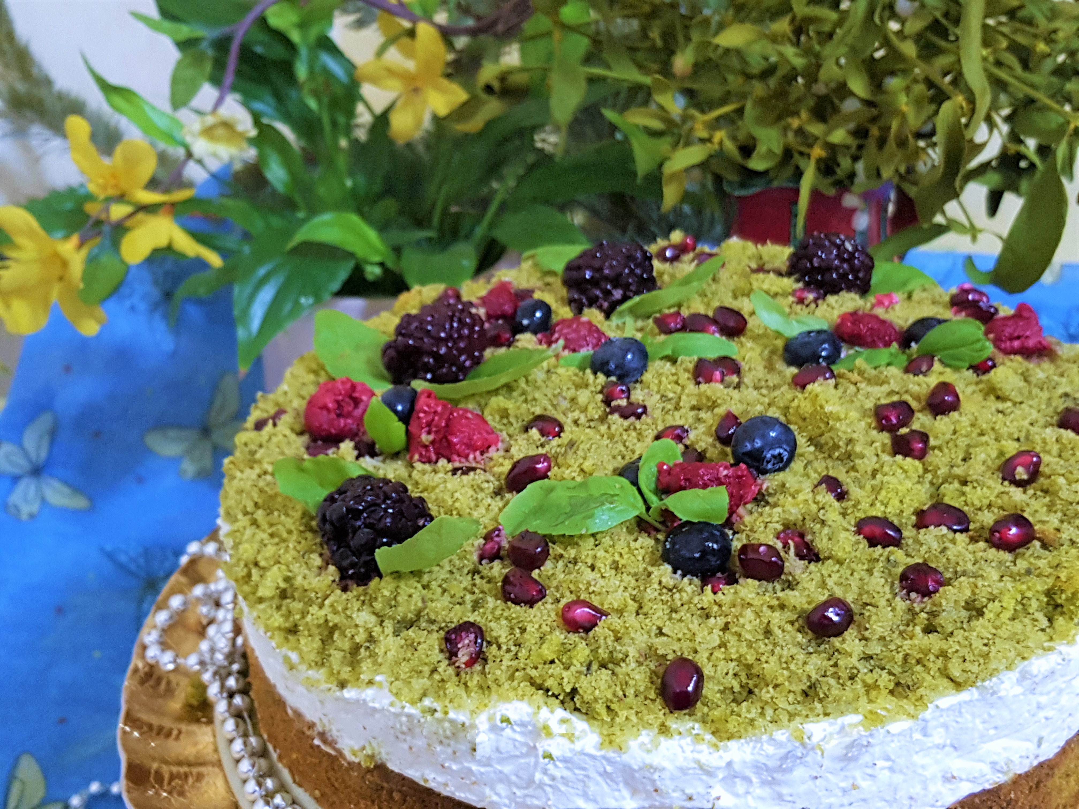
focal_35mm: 26
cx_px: 540
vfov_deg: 53.1
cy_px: 404
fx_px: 810
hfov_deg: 67.3
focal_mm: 4.2
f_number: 1.7
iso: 200
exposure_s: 1/10
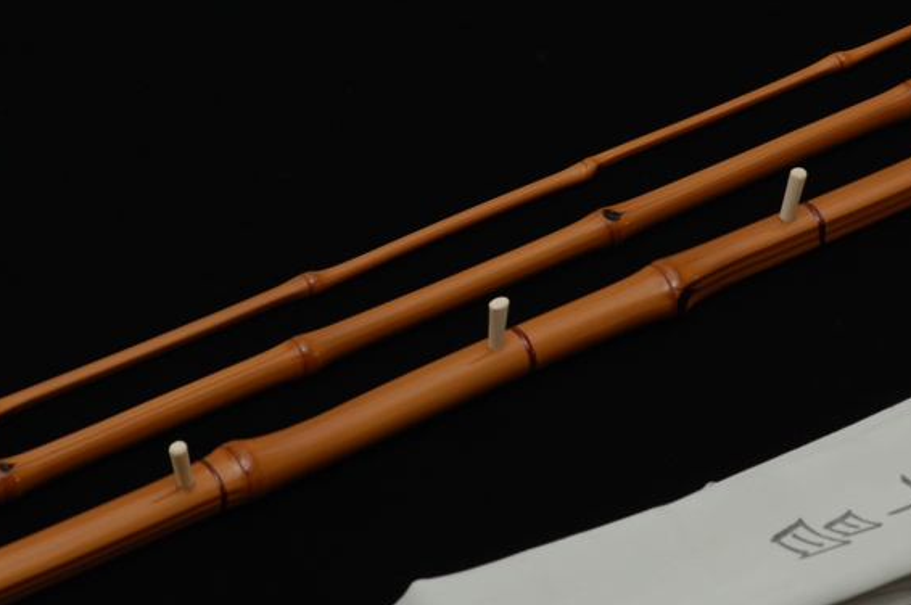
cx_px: 626
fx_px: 5359
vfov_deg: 6.5
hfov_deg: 9.7
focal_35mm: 212
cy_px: 290
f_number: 11
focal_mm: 100
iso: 200
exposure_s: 1/60
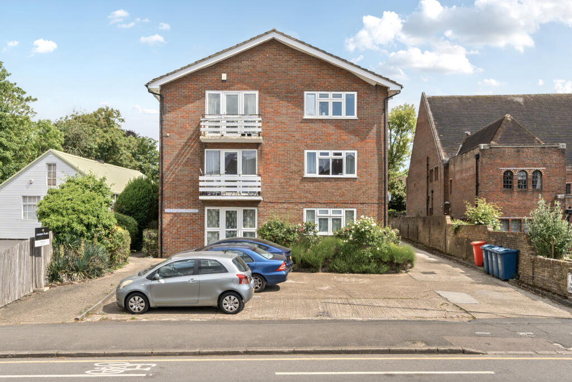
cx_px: 286
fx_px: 477
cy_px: 191
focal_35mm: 30
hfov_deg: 61.9
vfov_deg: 43.6
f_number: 8
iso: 320
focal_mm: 20
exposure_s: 1/400
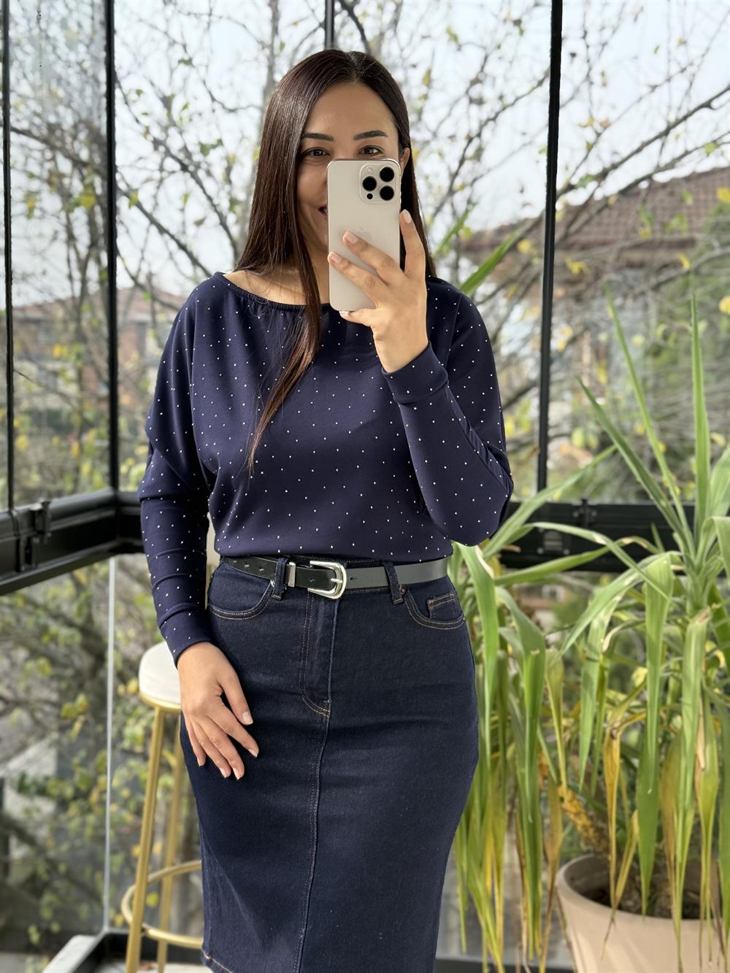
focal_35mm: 48
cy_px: 486
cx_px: 365
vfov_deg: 39.7
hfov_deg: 30.3
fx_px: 1349
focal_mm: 6.76
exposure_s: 1/400
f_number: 1.78
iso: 100
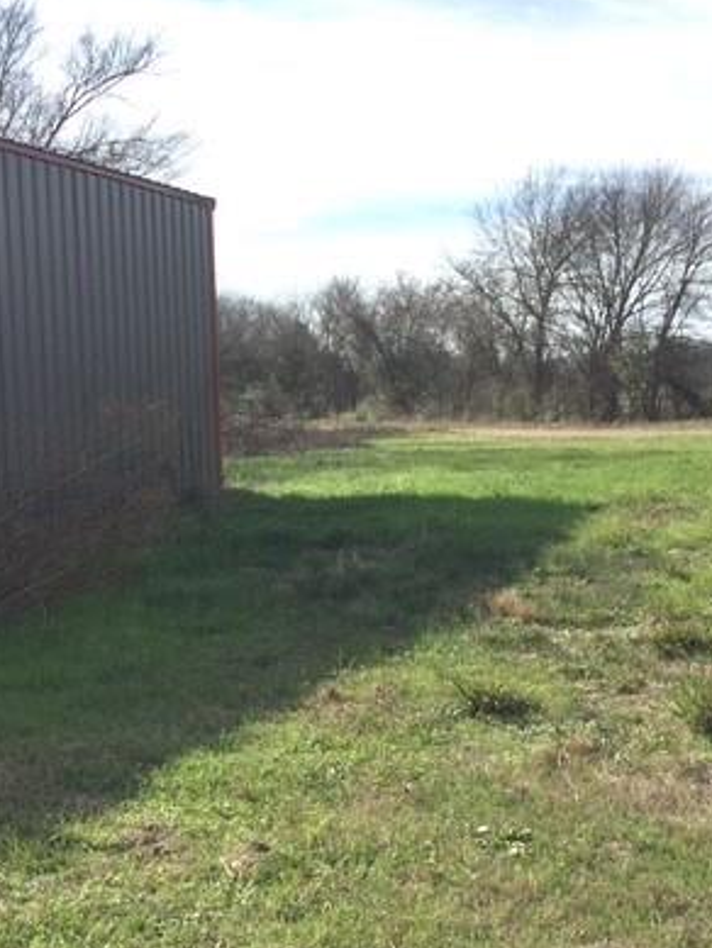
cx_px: 297
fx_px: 1398
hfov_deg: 28.5
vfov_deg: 37.4
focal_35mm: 51
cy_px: 529
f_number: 2.4
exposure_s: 1/1314
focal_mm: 3.3
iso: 25
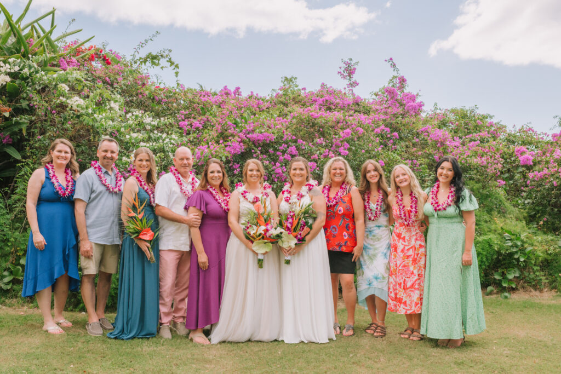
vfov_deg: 37.9
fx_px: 545
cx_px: 280
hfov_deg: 54.4
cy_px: 187
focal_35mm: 35
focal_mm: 35
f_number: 8
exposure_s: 1/1250
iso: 320
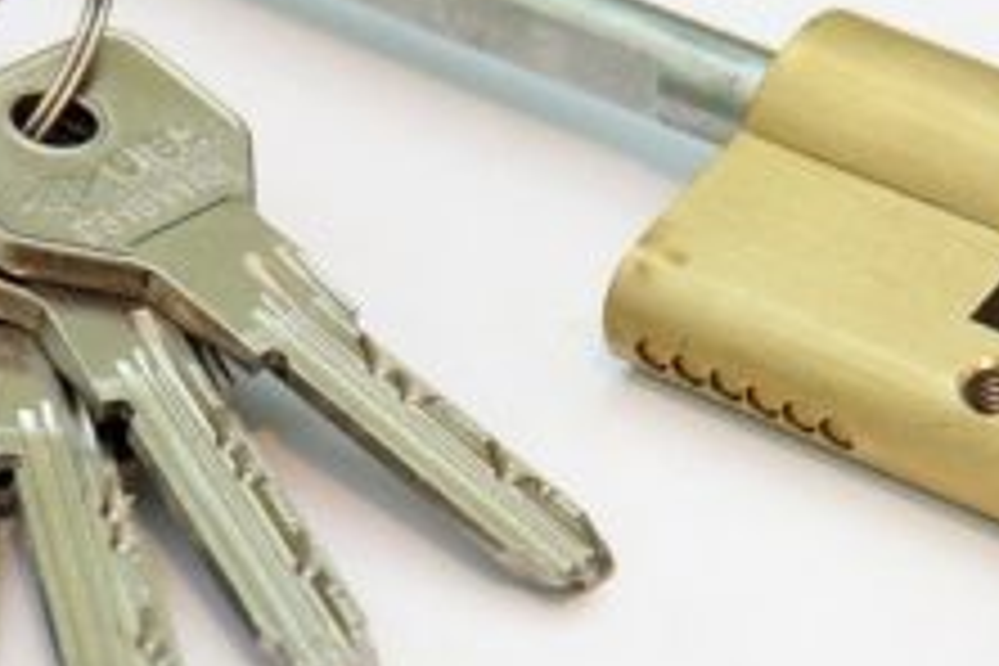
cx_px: 594
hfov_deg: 11.1
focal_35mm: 185
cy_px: 389
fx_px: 5133
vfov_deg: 7.4
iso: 800
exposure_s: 1/25
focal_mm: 55.1
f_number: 5.6
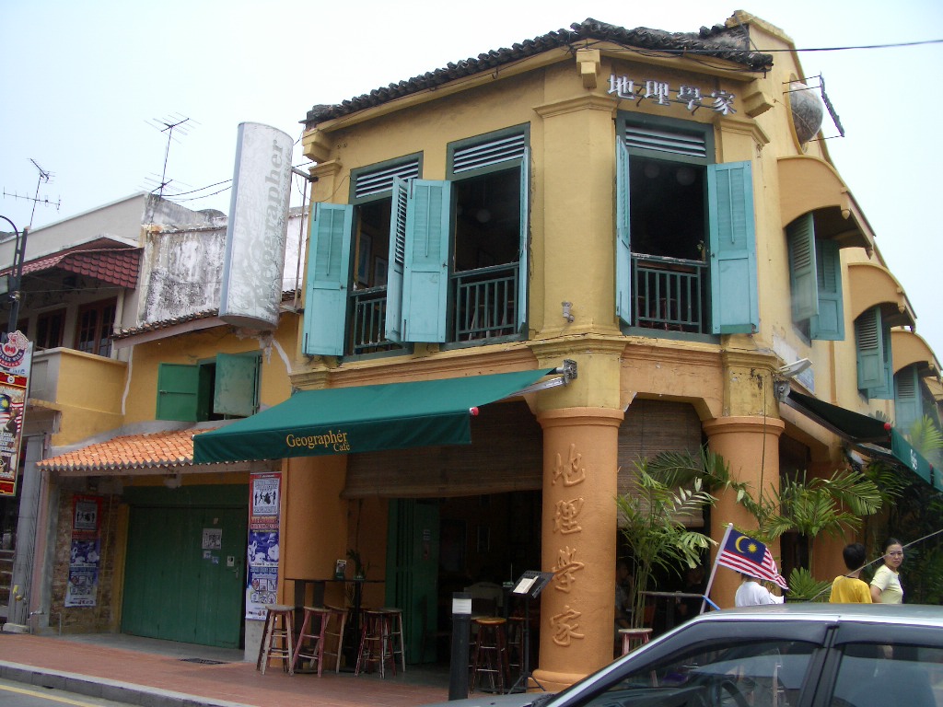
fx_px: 953
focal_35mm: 35
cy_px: 354
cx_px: 472
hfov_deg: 52.6
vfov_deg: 40.7
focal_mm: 5.8
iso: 50
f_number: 4.3
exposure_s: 1/500
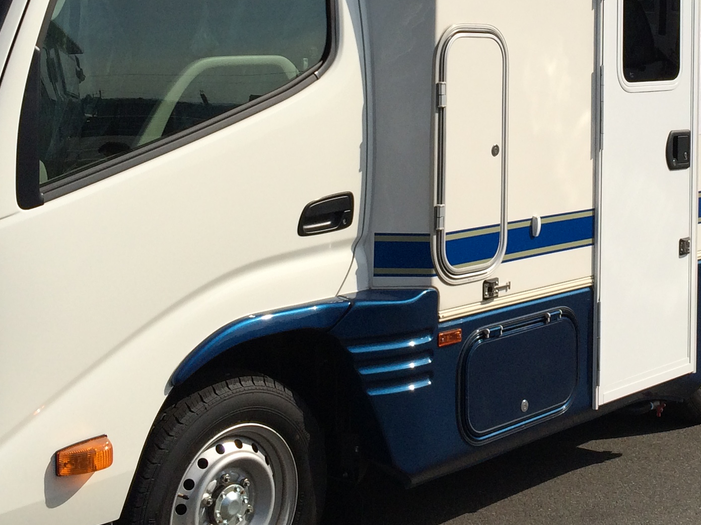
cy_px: 75
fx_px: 1377
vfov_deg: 21.2
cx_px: 479
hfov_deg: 28.3
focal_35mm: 68
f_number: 2.2
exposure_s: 1/3731
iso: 32
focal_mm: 4.15
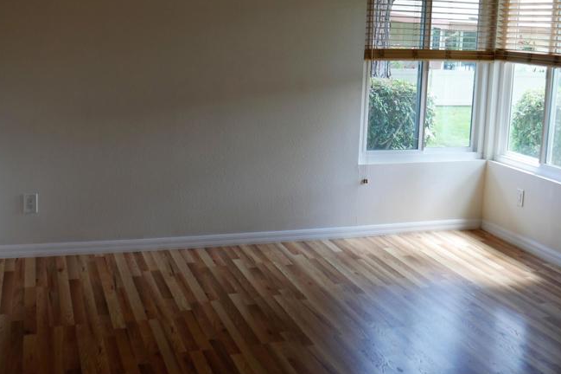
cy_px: 120
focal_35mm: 46
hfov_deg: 42.8
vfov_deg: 29.0
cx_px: 282
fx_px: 716
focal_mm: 14
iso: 320
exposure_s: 1/60
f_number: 3.5
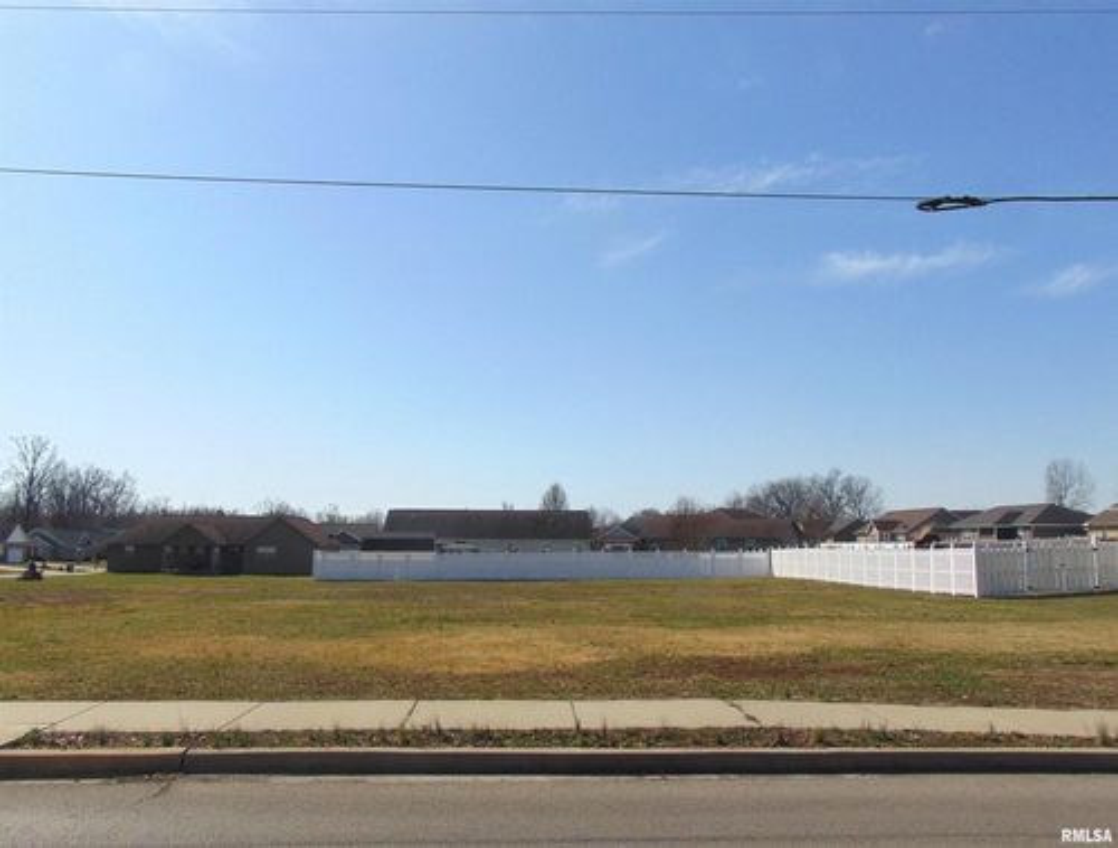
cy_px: 424
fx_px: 811
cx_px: 559
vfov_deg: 55.2
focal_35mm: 25
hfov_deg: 69.2
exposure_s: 1/500
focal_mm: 4.5
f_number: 7.7
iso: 80
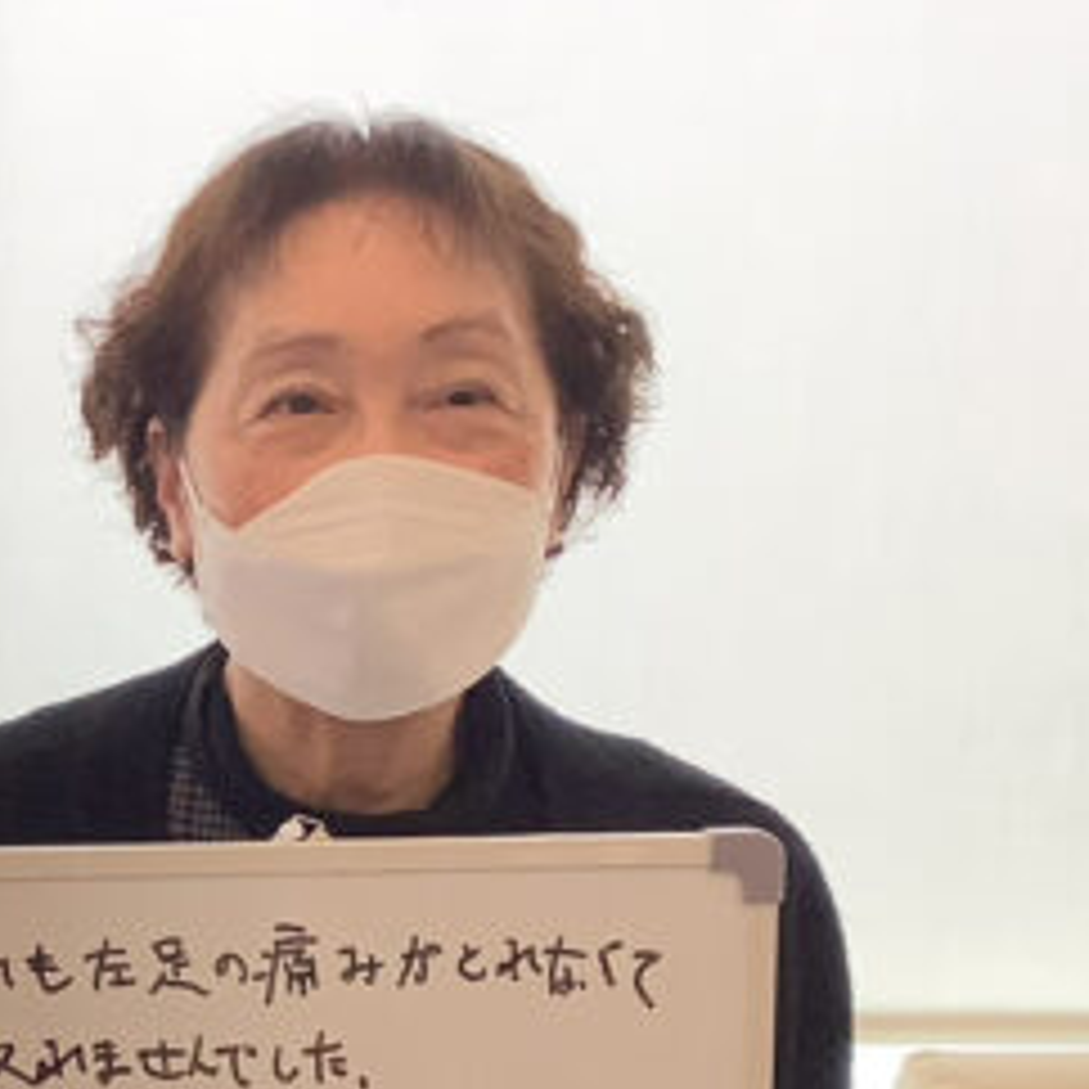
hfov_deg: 18.6
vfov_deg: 19.6
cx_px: -302
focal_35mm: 87
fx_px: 3097
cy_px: 990
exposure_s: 1/120
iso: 50
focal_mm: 3.3
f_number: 2.4
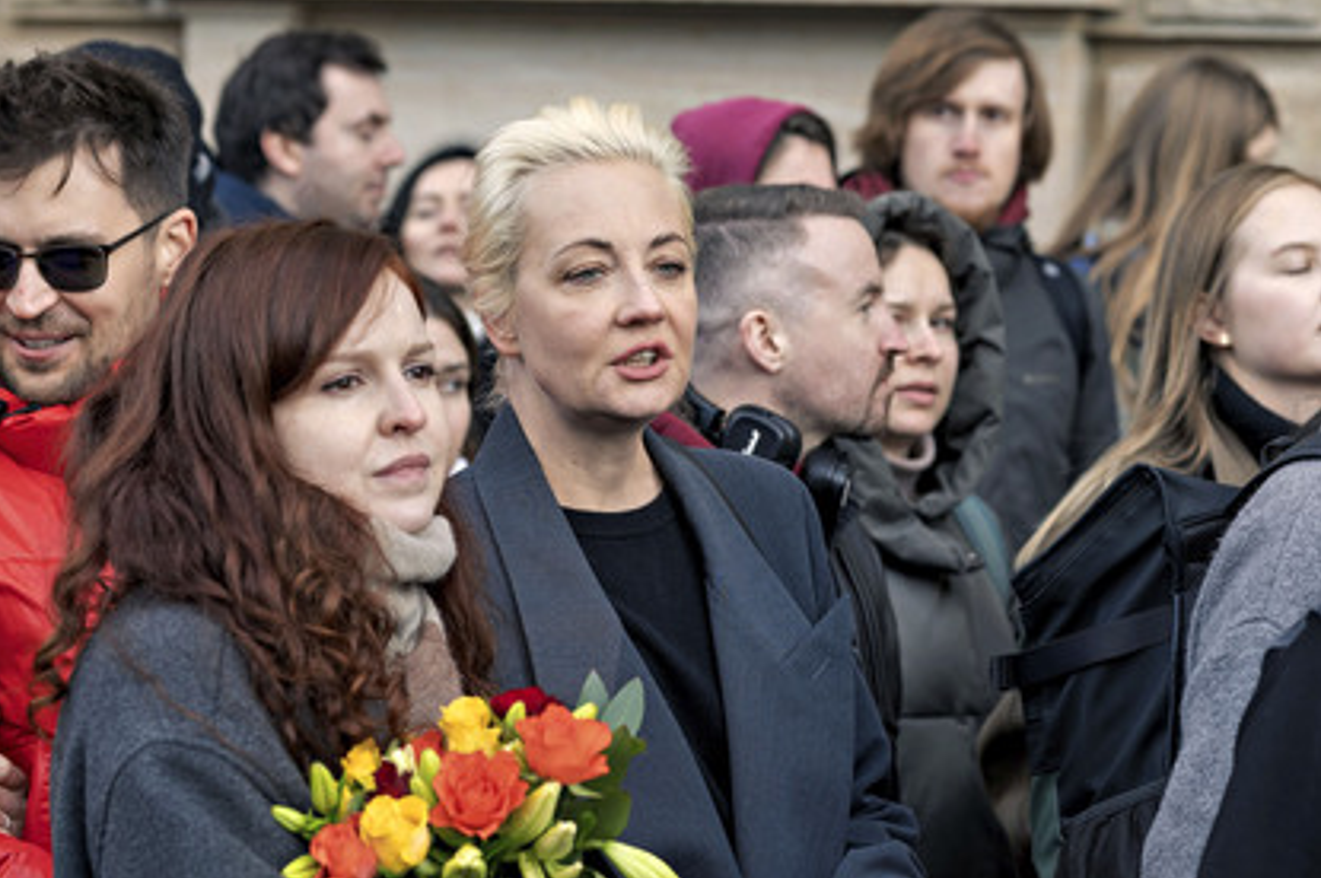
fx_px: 5060
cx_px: 606
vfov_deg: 9.9
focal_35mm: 138
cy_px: 464
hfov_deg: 14.9
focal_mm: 85
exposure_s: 1/125
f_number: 3.5
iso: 200
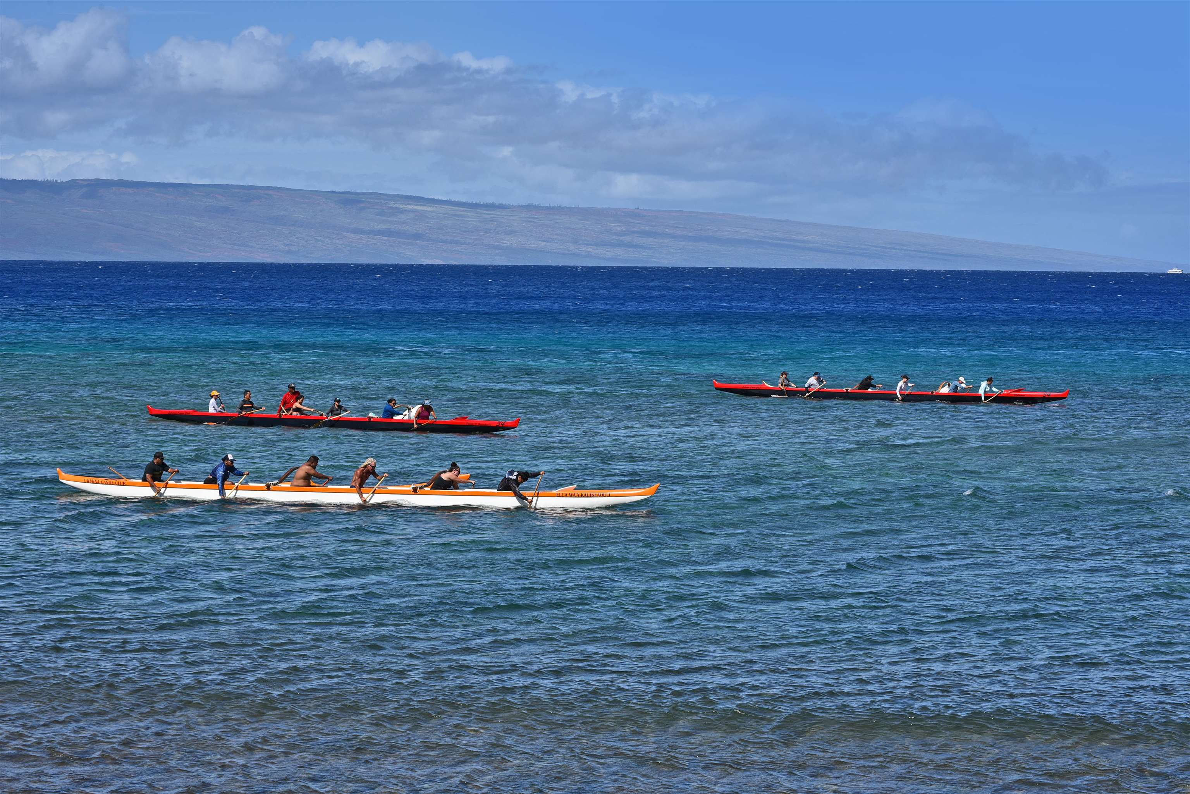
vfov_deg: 13.4
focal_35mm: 102
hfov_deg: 20.0
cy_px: 397
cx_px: 595
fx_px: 3372
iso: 100
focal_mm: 102
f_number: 14
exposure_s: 1/200
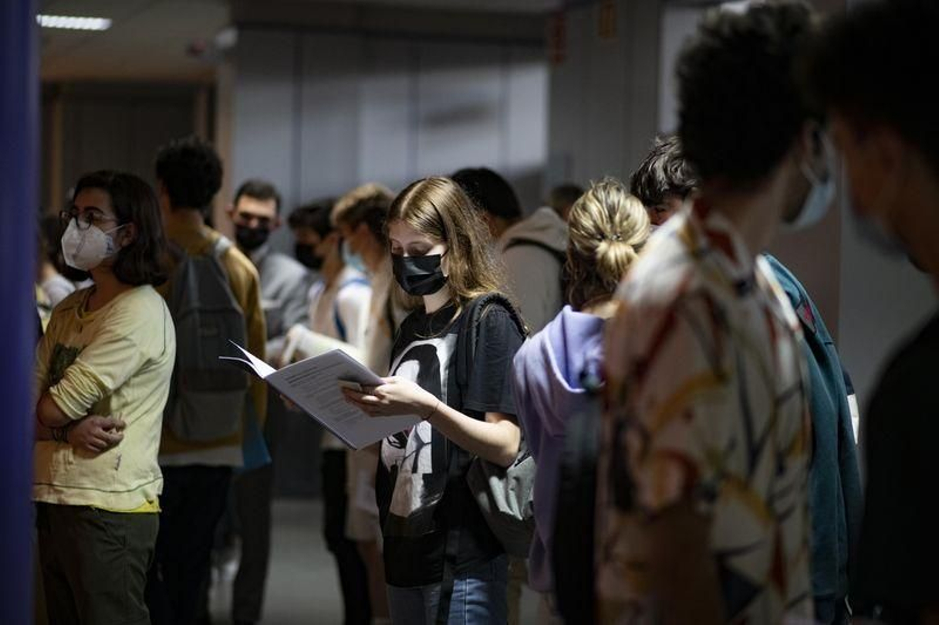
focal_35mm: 85
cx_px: 470
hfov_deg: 23.9
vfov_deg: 16.1
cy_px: 312
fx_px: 2216
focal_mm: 85
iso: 2500
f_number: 2
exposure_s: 1/125
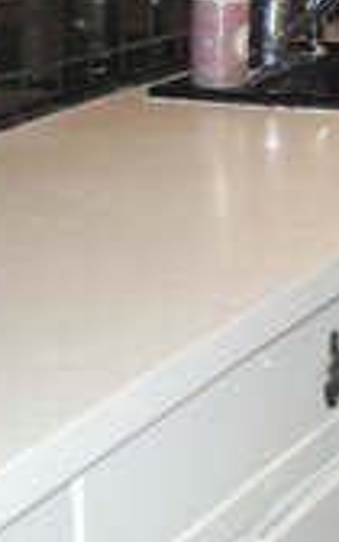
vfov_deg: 14.9
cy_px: 137
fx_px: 2070
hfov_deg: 8.8
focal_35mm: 140
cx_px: 678
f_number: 4.5
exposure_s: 1/60
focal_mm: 32
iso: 400
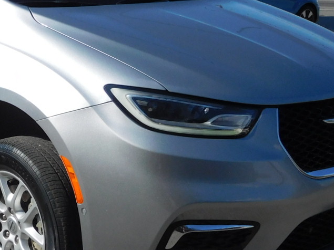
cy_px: 100
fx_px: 608
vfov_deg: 23.2
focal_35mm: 63
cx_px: -1
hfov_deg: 28.8
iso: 125
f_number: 6.8
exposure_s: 1/640
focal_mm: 4.5
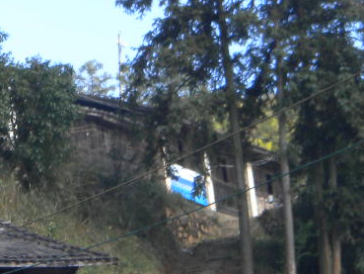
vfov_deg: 5.1
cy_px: 328
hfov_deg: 6.7
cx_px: -105
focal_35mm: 291
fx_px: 3061
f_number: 5.9
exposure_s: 1/102
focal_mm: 18.9
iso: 82
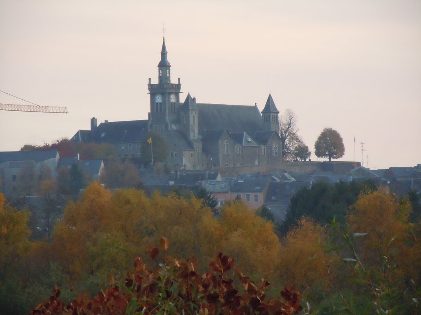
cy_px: 158
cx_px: 210
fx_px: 3649
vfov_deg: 5.0
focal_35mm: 300
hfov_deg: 6.6
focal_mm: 54
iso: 800
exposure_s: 1/100
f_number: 5.6
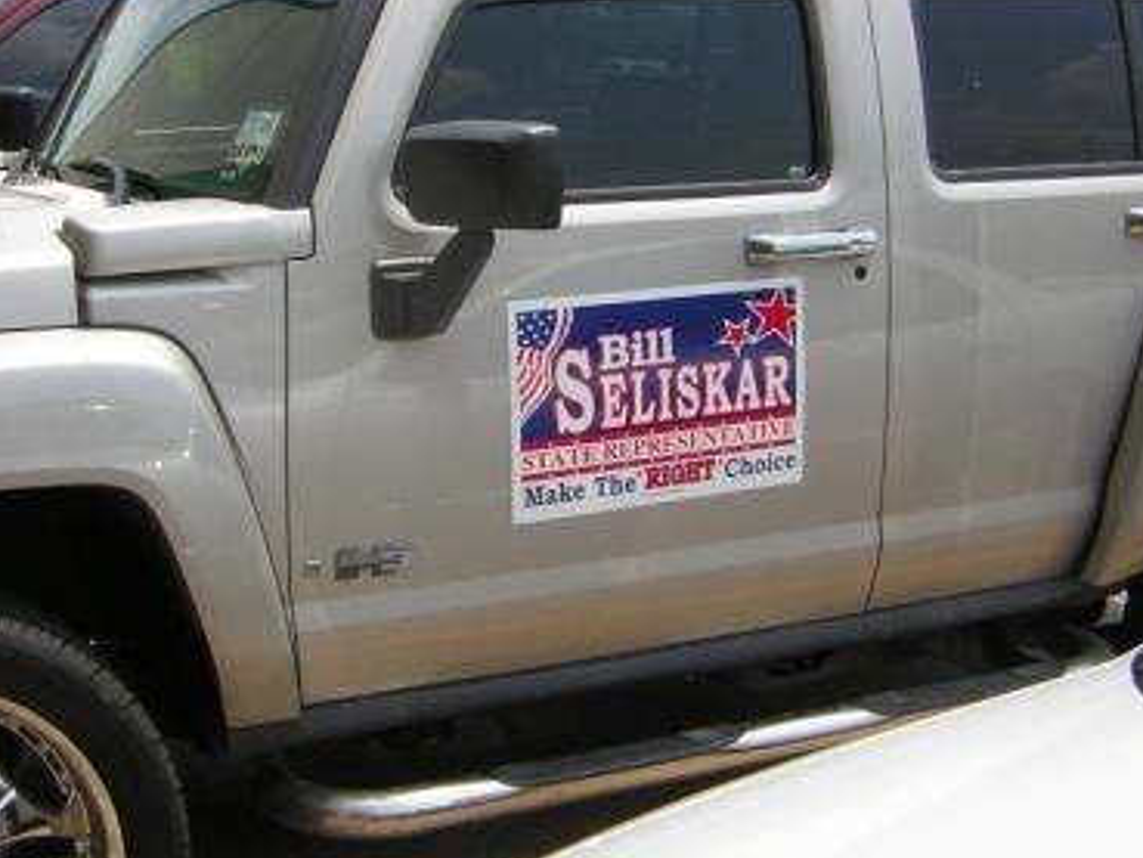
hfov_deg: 33.8
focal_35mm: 57
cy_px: 387
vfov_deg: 25.7
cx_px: 536
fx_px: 1883
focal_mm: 6.1
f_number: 5.8
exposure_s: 1/254
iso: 50
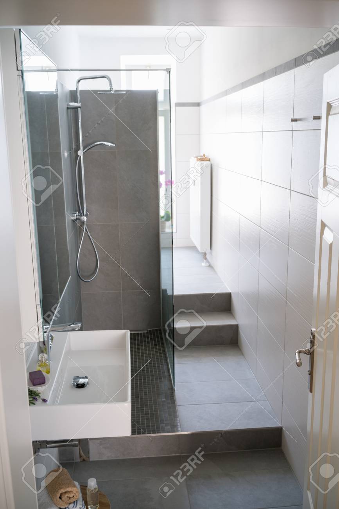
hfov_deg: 37.9
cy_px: 254
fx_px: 494
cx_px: 170
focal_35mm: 35
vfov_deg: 54.4
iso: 100
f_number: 8
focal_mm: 35
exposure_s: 2
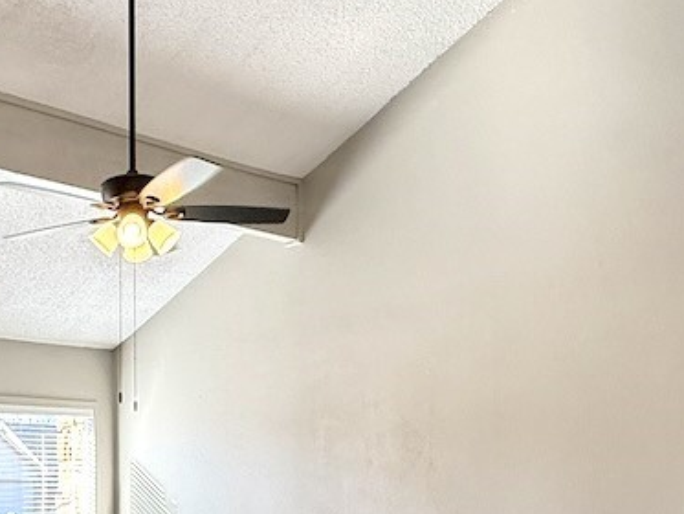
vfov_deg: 28.7
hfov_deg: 38.4
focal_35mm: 48
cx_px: 152
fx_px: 949
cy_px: 492
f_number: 2.2
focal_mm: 2.22
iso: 250
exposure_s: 1/120
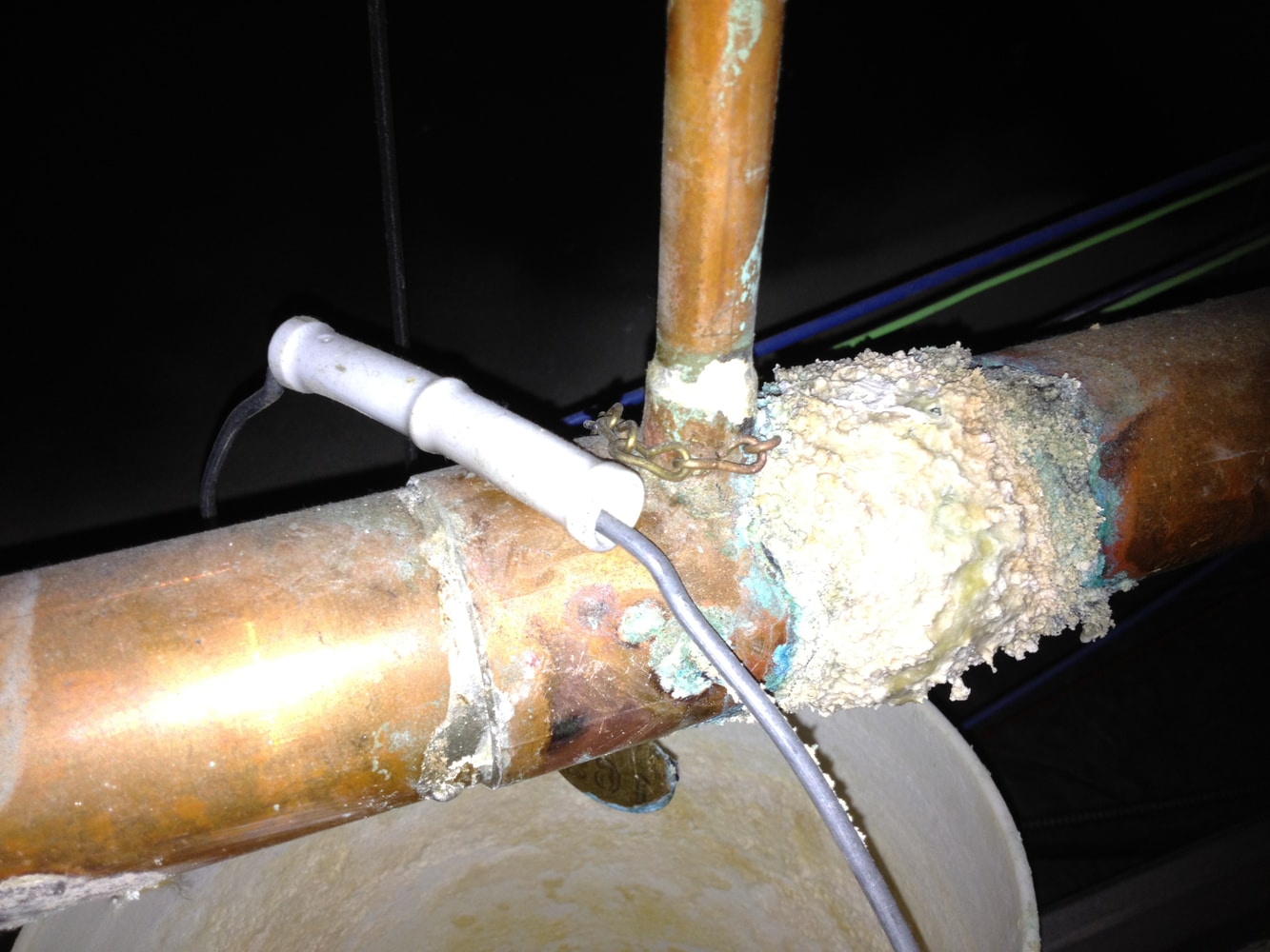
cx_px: 635
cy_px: 476
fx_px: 1284
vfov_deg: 40.7
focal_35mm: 35
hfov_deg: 52.6
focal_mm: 4.28
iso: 64
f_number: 2.4
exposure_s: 1/30
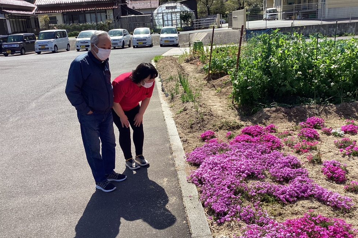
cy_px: 118
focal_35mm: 33
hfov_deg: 57.2
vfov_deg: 40.0
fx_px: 328
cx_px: 180
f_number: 2.4
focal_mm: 3.3
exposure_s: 1/876
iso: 25
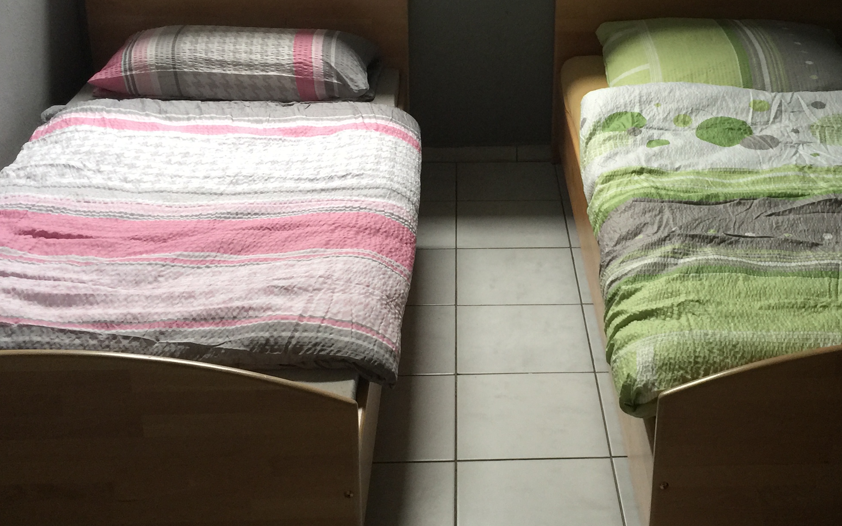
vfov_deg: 25.3
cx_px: 528
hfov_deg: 39.3
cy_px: 193
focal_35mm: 51
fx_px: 1170
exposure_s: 1/17
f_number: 2.2
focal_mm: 4.15
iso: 100
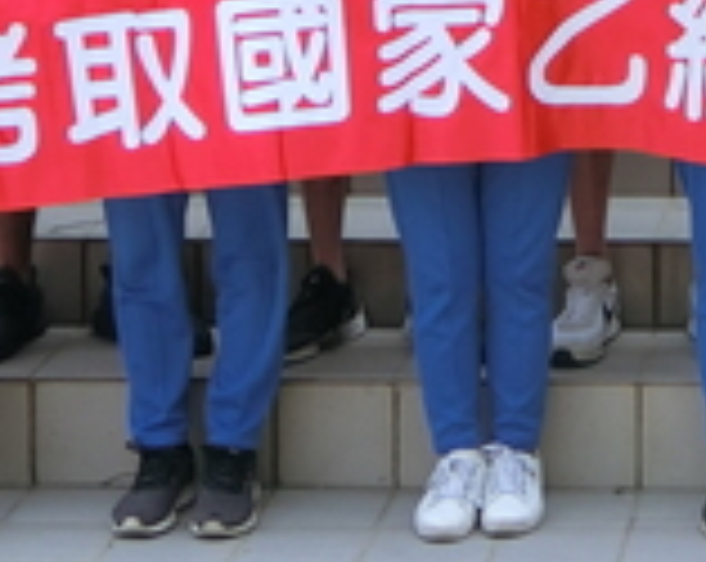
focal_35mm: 170
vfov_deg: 8.7
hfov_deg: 11.1
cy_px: -447
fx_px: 3546
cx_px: 926
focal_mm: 8.3
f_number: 3.4
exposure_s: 1/500
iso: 80
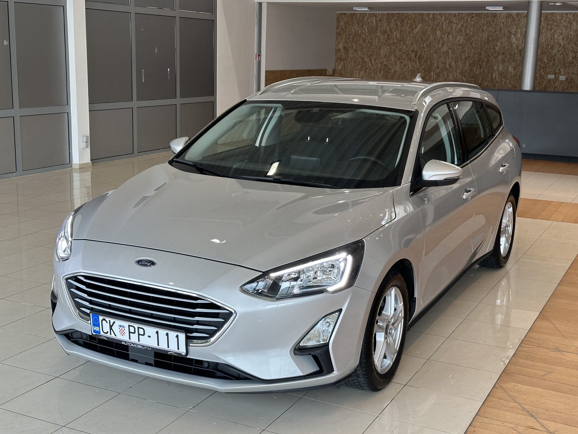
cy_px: 217
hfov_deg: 39.7
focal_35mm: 48
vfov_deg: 30.3
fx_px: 801
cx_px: 289
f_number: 1.78
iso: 64
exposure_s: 1/162
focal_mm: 6.86
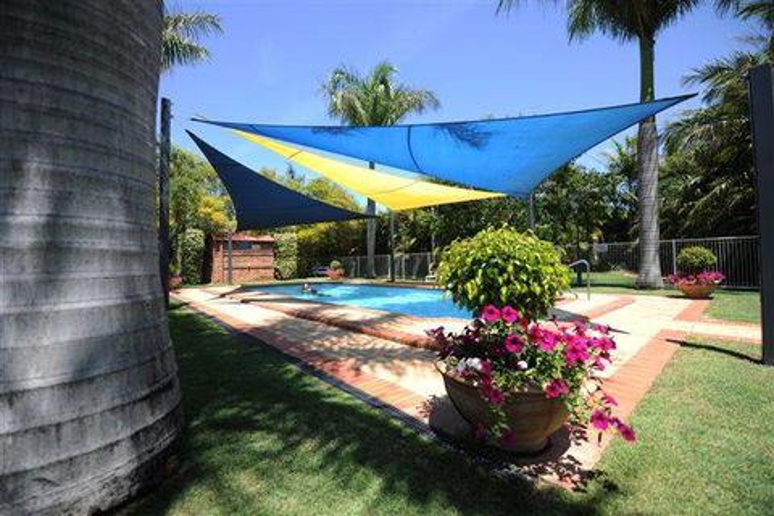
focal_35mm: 14
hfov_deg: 104.3
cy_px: 258
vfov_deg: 81.2
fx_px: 301
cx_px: 387
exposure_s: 1/640
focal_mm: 14
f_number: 2.8
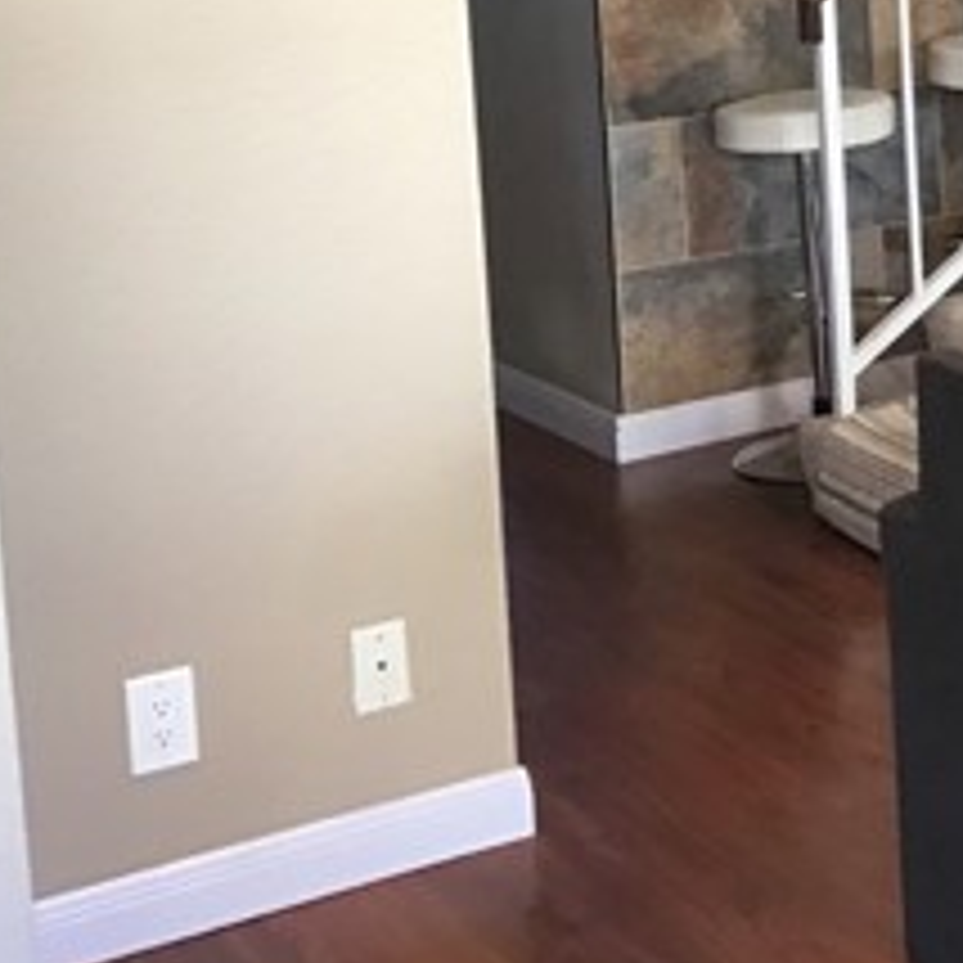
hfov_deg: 19.0
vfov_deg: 20.6
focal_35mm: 82
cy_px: 40
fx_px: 2581
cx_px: 1377
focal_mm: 3.3
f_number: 2.4
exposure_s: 1/30
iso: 100
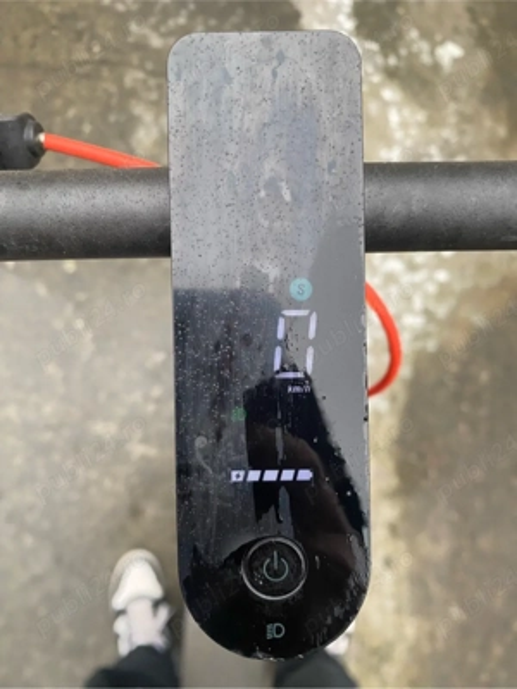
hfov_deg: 53.1
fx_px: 518
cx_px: 258
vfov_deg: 67.3
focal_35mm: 26
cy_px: 344
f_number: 1.8
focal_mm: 4.25
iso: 100
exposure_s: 1/63
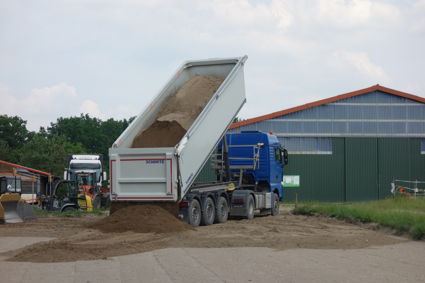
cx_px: 212
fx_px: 956
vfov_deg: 16.9
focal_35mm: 81
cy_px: 142
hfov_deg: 25.1
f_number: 5.6
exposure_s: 1/400
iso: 125
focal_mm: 30.14
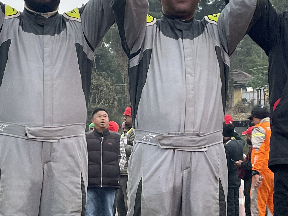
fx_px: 724
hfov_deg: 22.5
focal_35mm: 87
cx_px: 112
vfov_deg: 17.0
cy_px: 133
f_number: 1.6
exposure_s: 1/50
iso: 250
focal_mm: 4.2
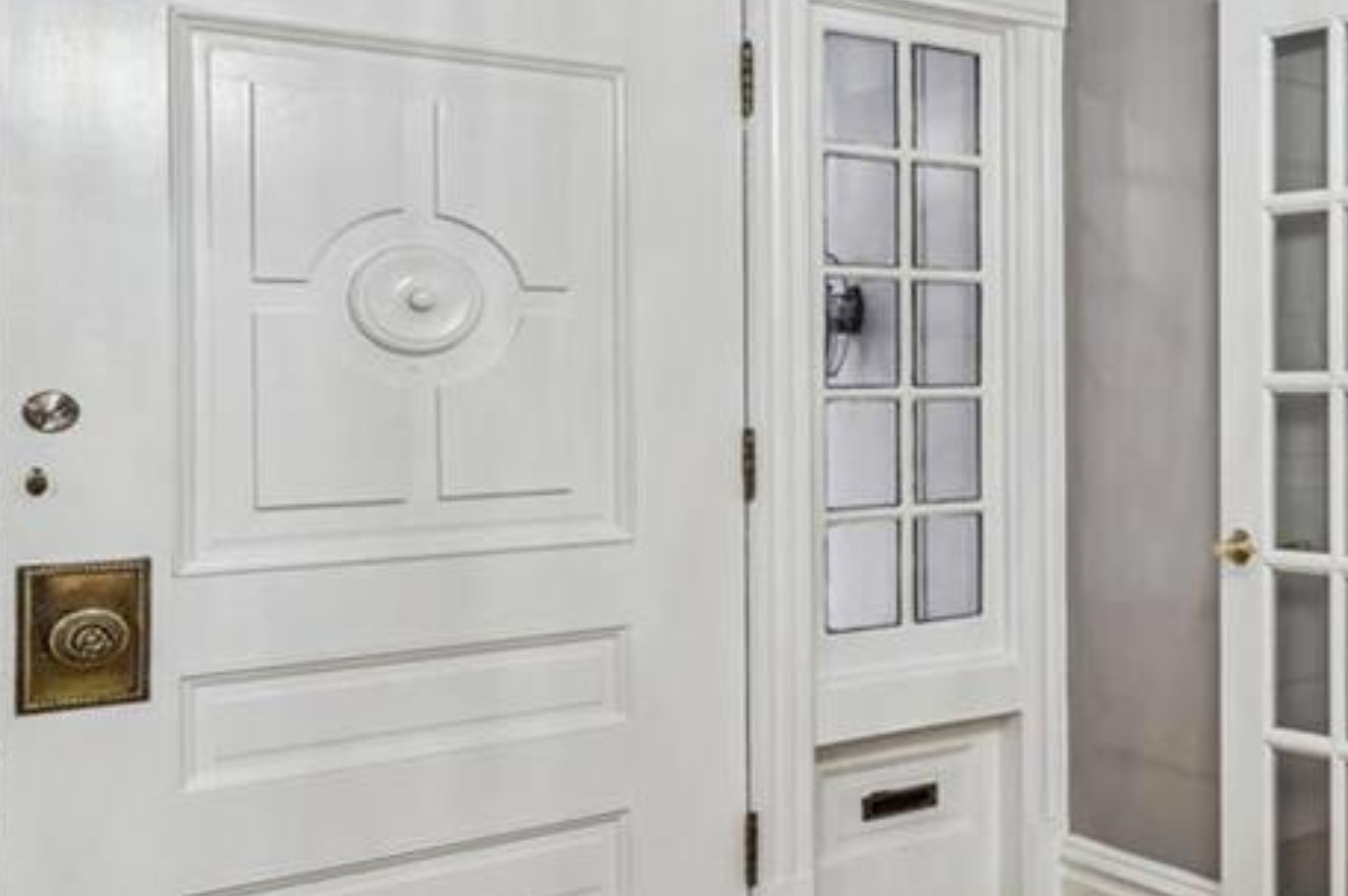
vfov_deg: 31.7
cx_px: 1664
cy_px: 355
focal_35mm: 42
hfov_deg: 35.3
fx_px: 1571
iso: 250
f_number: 8
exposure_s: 1/4
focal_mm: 12
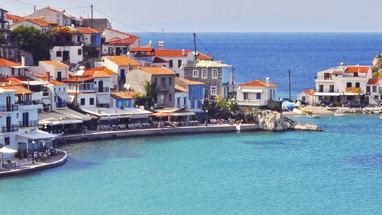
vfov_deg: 8.9
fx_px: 1377
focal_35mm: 136
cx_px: 237
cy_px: 95
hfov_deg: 15.8
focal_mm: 28
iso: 200
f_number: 11
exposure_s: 1/500
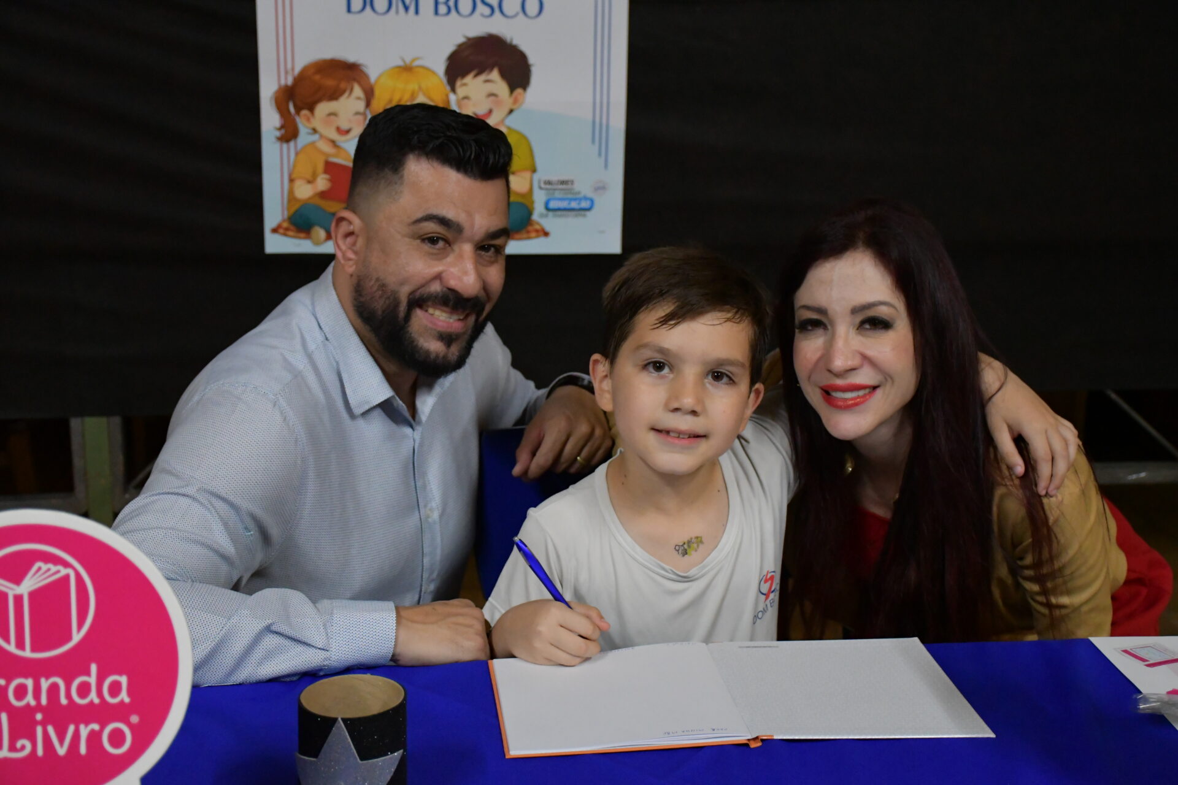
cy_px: 392
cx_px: 589
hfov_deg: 38.2
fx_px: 1701
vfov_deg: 26.0
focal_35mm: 52
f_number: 4.2
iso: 4500
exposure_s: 1/60
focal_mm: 35
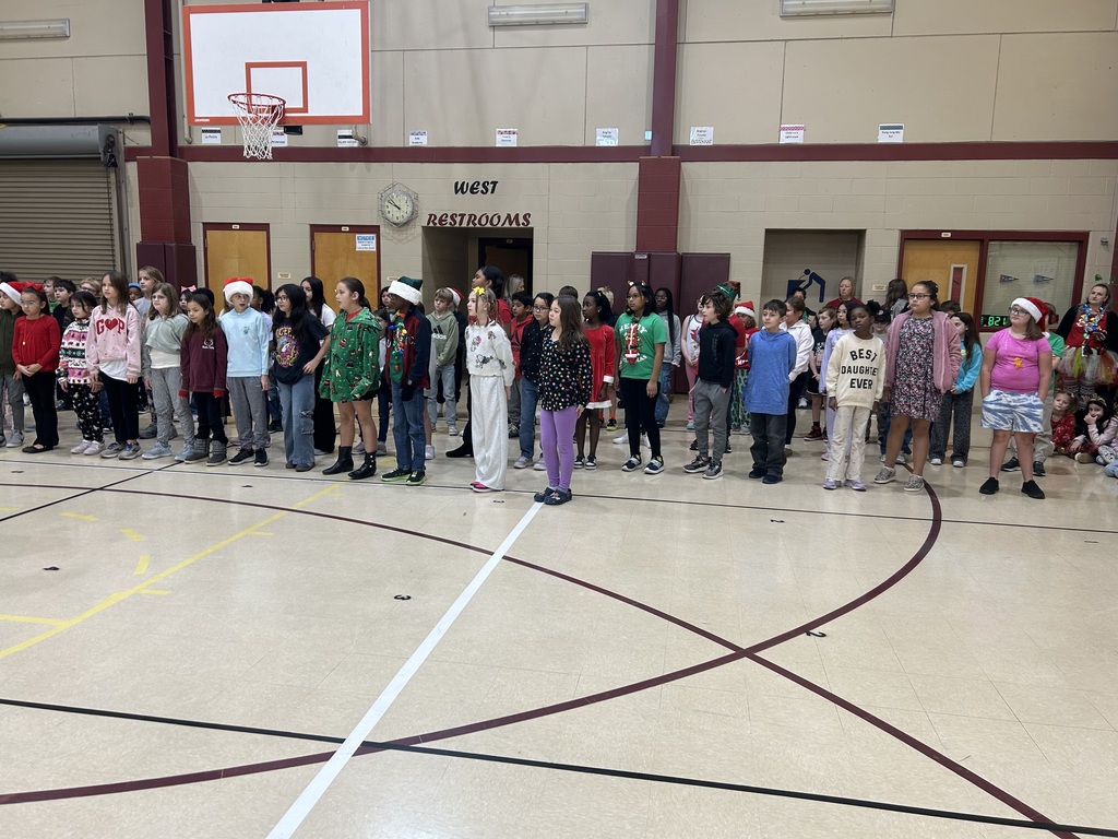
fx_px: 840
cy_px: 420
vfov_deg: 53.1
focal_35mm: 26
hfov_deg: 67.3
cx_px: 559
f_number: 1.5
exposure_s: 1/60
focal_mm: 5.7
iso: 80
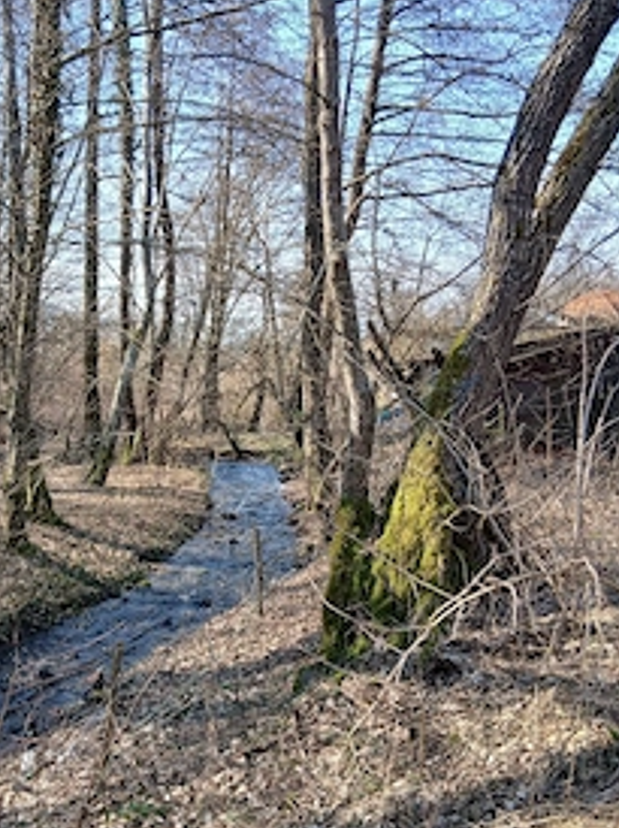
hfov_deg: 37.2
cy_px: 465
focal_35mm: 38
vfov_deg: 48.9
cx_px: 196
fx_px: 907
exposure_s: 1/110
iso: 20
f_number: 1.8
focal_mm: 3.98
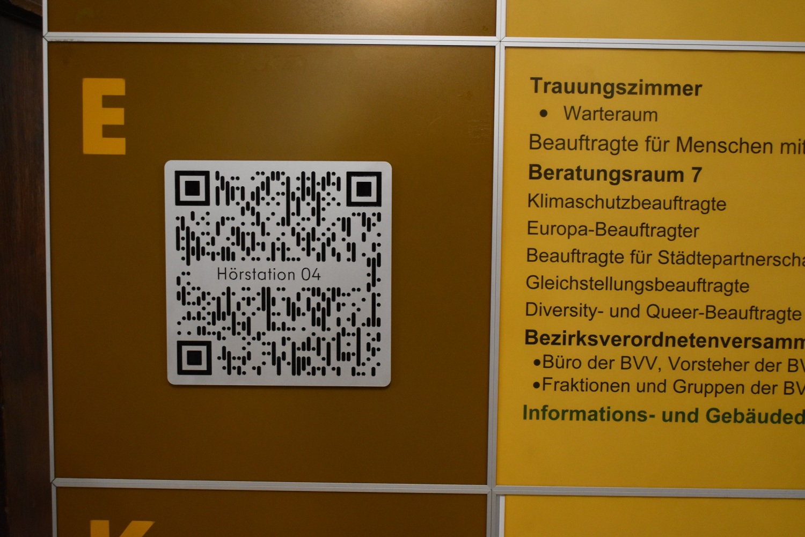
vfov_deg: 26.5
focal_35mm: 51
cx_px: 402
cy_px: 268
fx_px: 1141
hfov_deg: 38.9
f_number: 4.5
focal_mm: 34
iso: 2200
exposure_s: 1/125
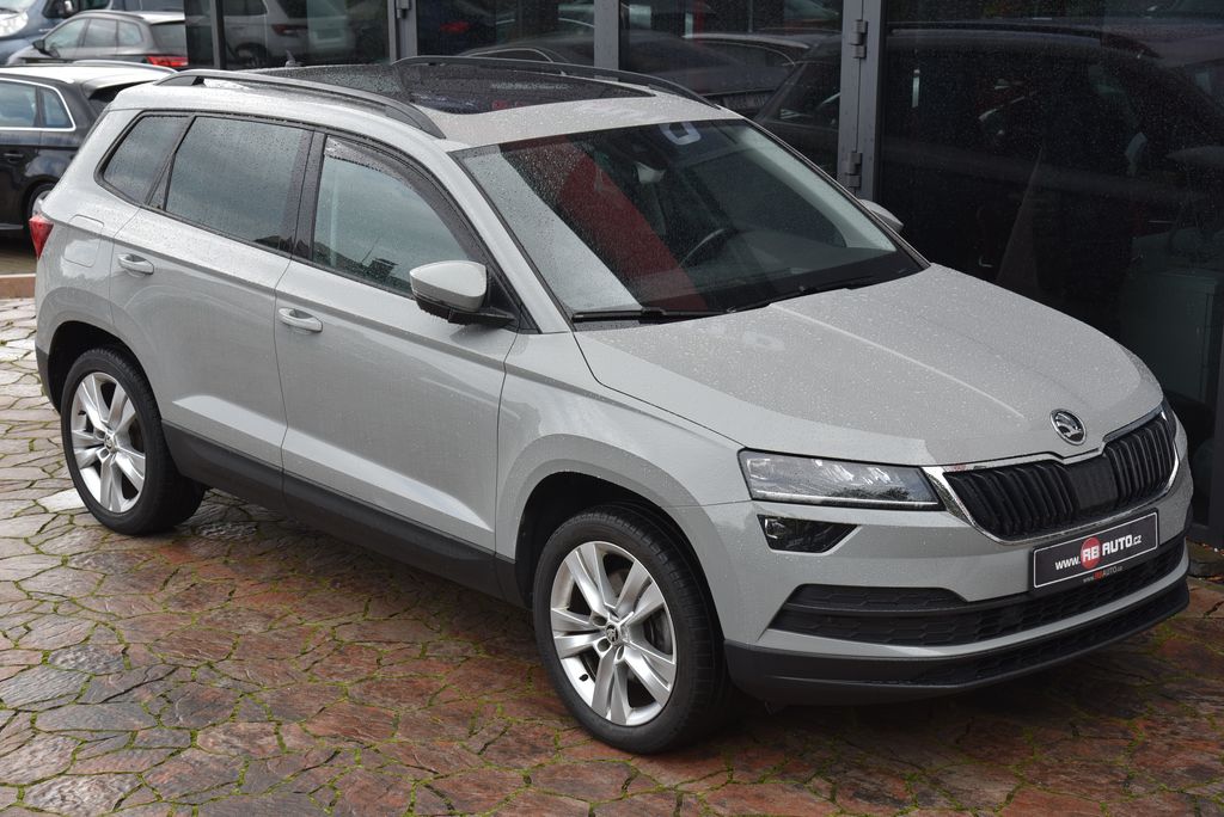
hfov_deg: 32.4
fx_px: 2109
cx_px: 612
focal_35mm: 62
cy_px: 408
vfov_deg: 21.9
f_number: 7.1
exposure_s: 1/200
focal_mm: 62
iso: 500
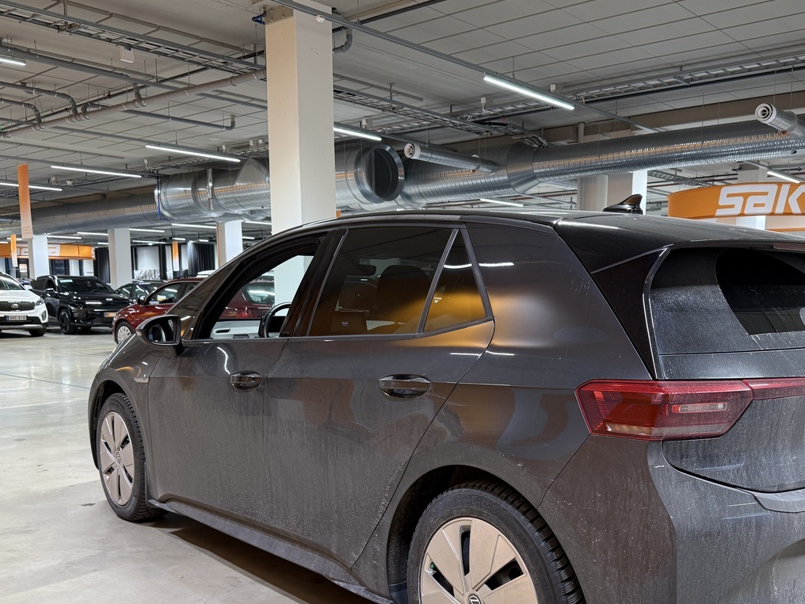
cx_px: 468
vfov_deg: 41.2
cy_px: 406
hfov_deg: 53.7
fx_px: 791
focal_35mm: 34
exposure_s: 1/50
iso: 160
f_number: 1.78
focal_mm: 6.76
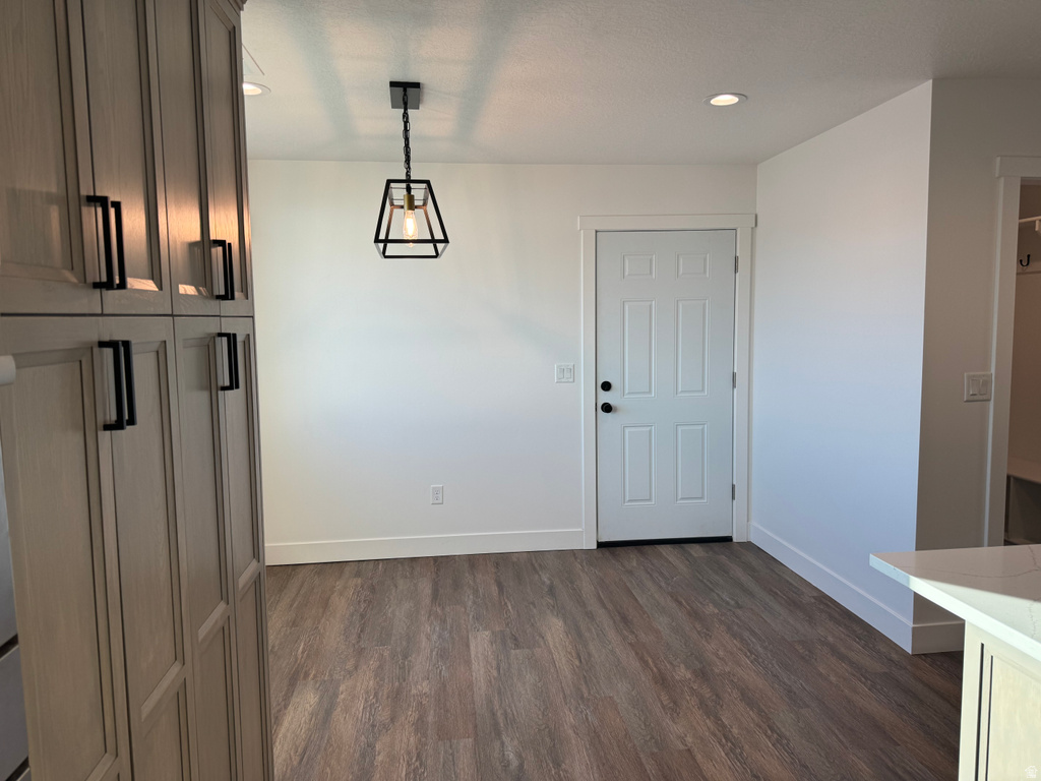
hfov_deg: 71.6
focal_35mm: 24
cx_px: 520
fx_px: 722
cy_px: 390
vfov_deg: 56.8
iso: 80
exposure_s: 1/362
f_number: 1.78
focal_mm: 6.76
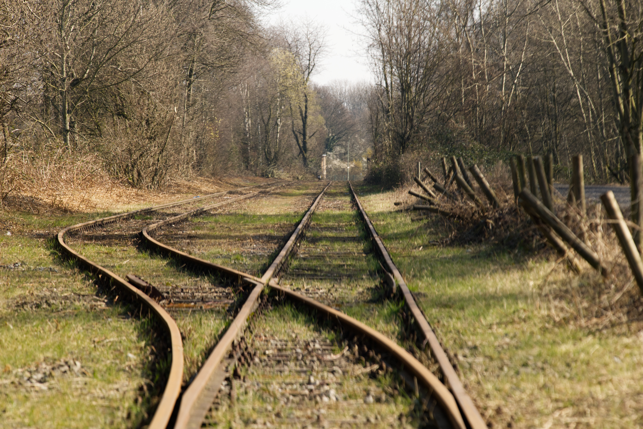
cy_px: 214
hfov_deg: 10.3
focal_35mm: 200
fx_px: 3572
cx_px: 322
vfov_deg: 6.9
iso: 800
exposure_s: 1/320
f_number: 8
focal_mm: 200
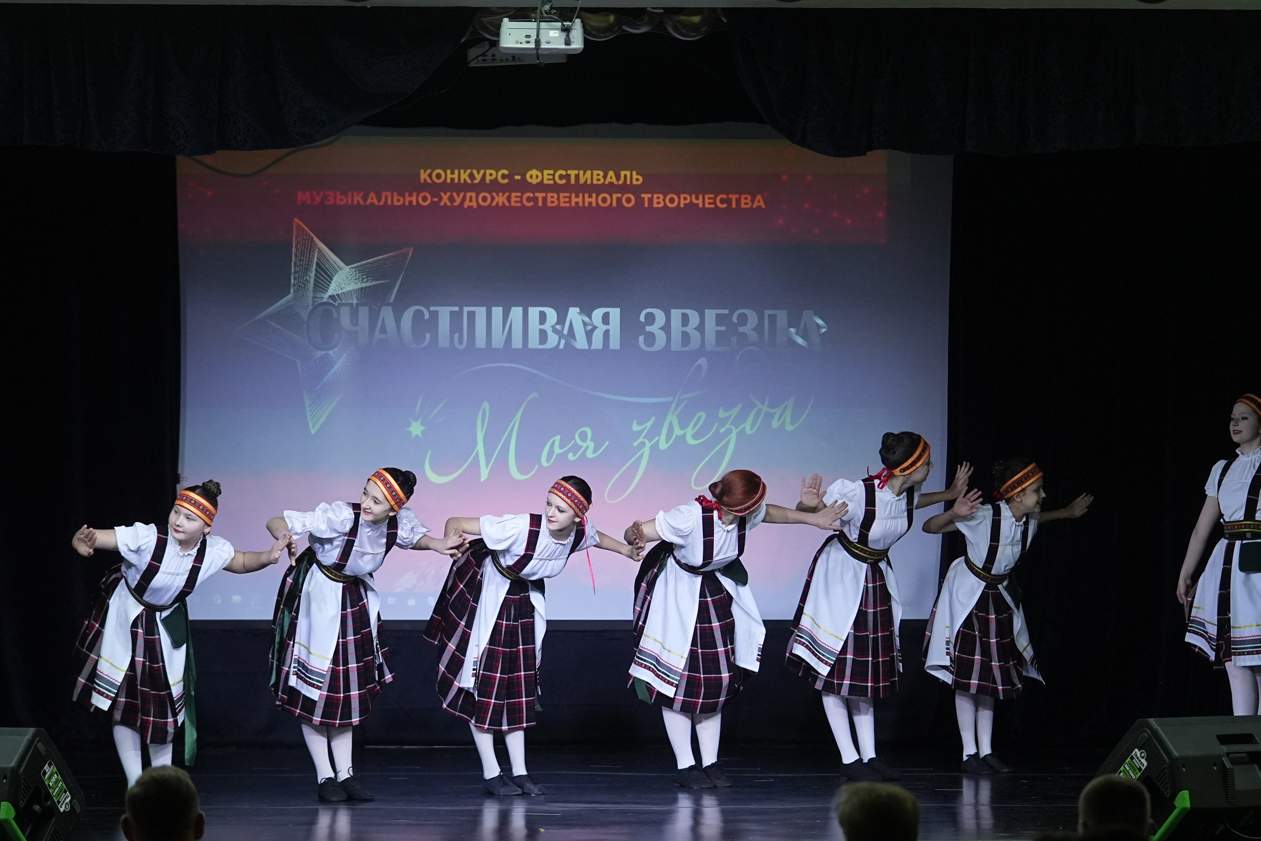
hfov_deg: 16.3
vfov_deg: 10.9
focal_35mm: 126
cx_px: 630
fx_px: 4413
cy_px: 420
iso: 2500
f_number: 2.8
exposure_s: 1/400
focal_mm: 84
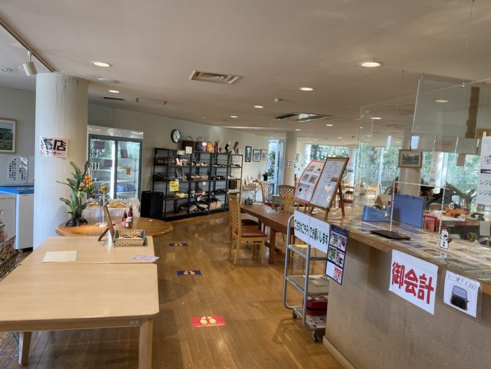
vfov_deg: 53.1
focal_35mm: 26
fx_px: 369
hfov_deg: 67.3
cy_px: 184
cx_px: 246
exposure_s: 1/120
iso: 100
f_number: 1.6
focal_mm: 4.2
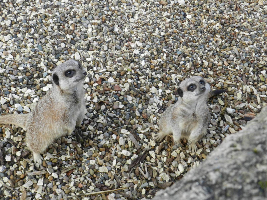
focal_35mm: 53
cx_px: 134
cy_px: 100
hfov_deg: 36.2
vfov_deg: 27.5
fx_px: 409
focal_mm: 9.4
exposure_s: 1/100
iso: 160
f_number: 4.4
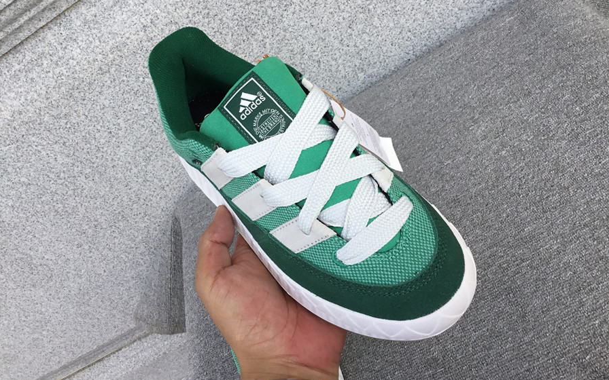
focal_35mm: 33
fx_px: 548
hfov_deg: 58.1
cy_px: 163
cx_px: 304
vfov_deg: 38.2
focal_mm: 3.3
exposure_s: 1/313
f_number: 2.4
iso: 25
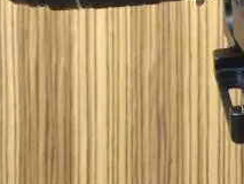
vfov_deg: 15.6
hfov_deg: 20.5
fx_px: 635
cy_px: -53
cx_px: 281
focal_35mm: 90
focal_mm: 4.12
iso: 1394
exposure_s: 1/14
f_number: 2
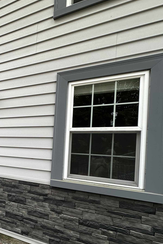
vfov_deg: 70.7
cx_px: -11
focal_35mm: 25
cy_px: 147
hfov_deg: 41.9
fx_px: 170
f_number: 2.2
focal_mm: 2.22
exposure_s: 1/99
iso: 80
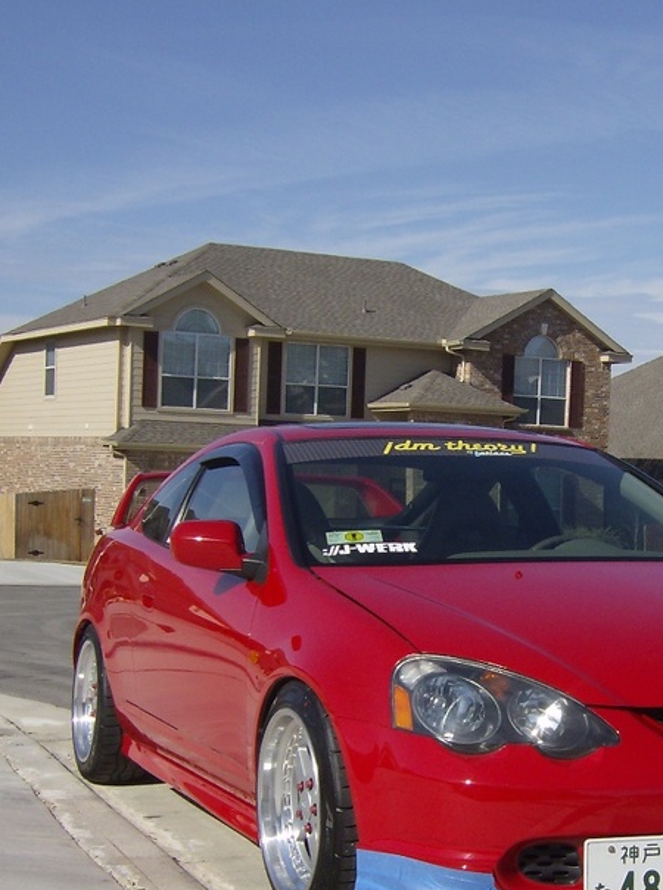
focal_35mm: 61
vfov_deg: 31.6
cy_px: 558
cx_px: 521
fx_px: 1564
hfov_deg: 23.6
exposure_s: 1/875
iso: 100
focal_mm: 6
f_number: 4.7
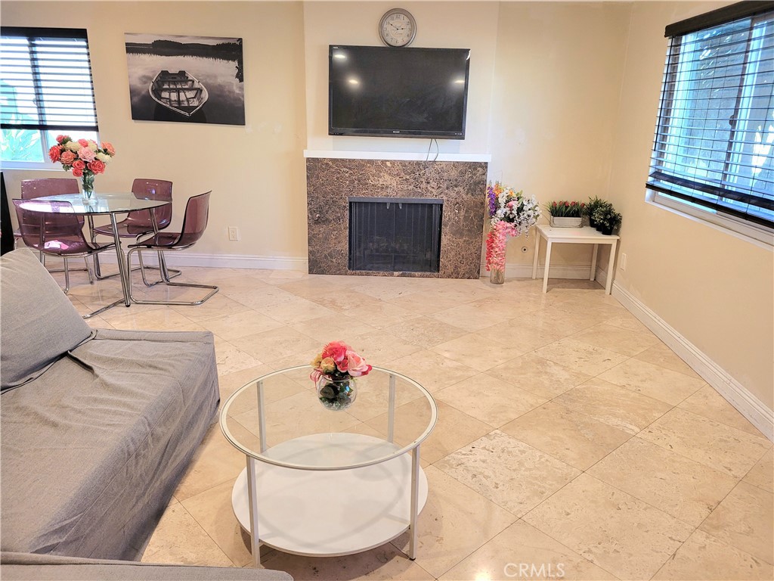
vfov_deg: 53.1
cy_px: 290
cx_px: 387
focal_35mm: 26
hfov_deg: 67.3
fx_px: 581
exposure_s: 1/120
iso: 200
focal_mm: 5.4
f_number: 1.8
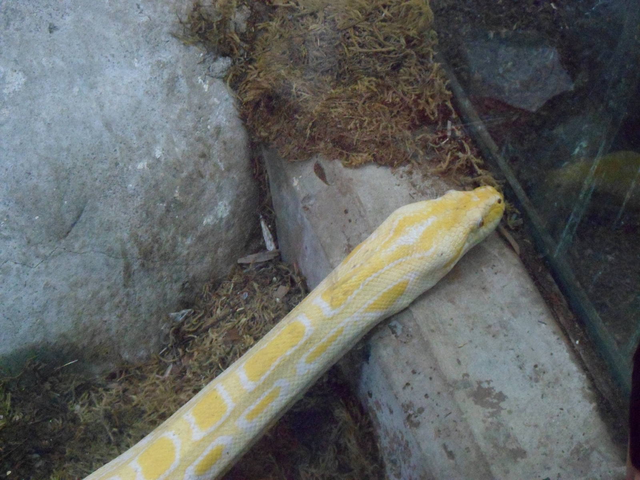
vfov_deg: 17.6
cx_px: 320
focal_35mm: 84
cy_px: 240
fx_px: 1553
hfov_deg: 23.3
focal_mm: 14
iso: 800
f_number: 5.1
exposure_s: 1/20
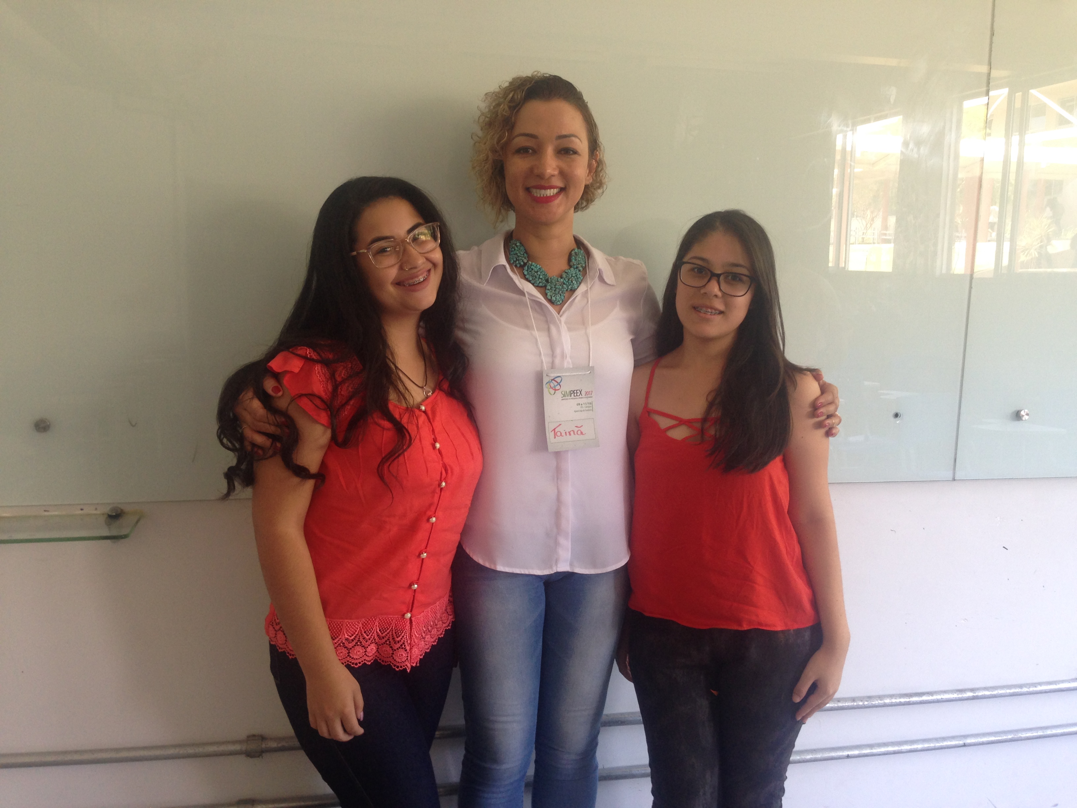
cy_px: 404
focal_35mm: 33
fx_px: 1027
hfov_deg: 55.4
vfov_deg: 42.9
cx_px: 538
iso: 64
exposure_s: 1/20
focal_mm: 4.12
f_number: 2.4
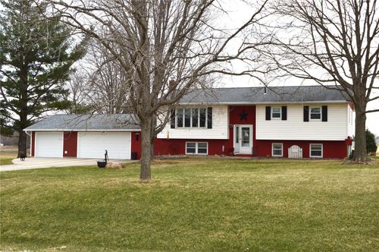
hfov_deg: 42.4
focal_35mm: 46
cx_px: 190
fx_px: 489
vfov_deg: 28.9
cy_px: 126
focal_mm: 31
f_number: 11
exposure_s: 1/500
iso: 400
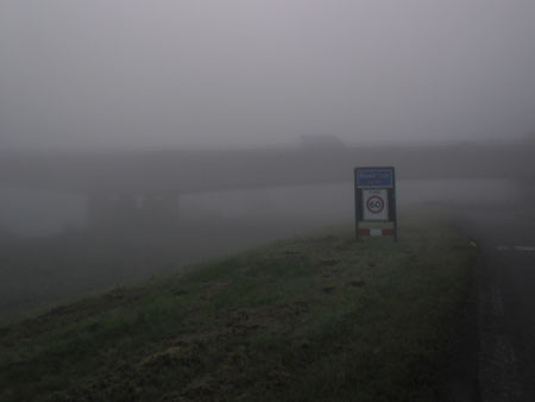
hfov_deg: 65.3
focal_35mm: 27
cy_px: 201
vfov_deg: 51.4
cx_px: 268
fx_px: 418
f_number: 3.5
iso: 80
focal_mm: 4.9
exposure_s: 1/158
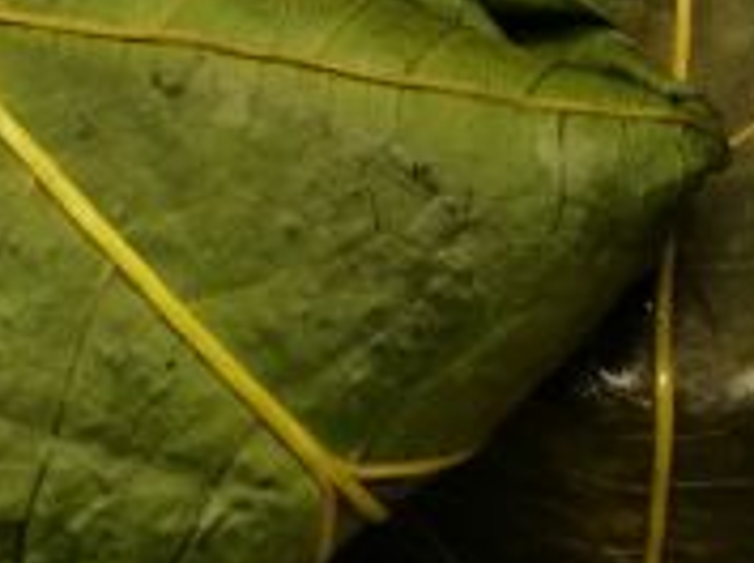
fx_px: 2326
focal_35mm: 107
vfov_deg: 13.7
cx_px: 430
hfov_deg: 18.4
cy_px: 497
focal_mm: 4.5
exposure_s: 1/30
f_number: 4
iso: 200
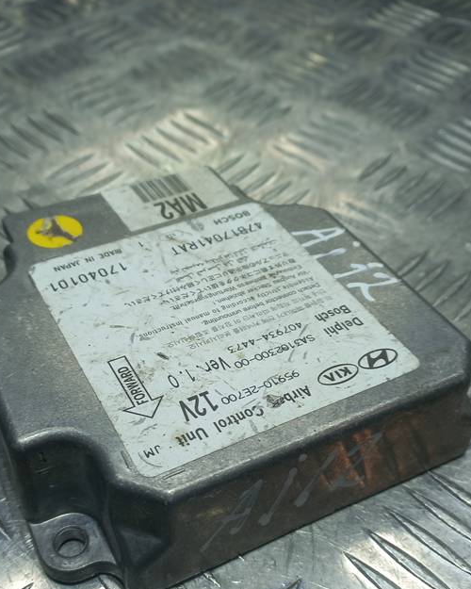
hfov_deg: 37.3
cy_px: 354
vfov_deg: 45.5
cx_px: 199
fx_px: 697
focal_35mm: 40
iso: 32
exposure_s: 1/100
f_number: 1.8
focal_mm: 4.6
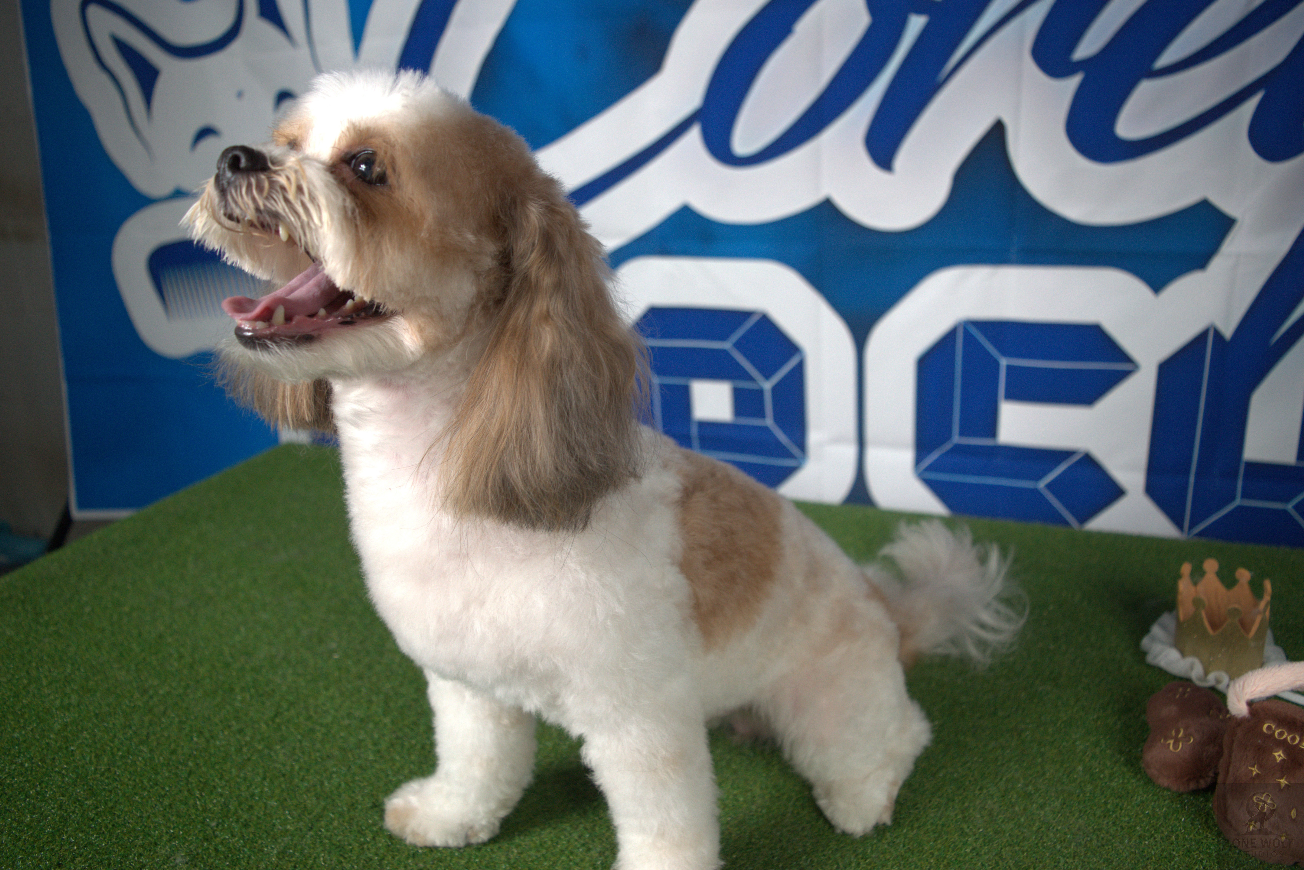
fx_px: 978
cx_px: 652
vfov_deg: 48.0
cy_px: 435
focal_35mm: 27
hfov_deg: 67.4
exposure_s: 1/60
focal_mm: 18
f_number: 3.5
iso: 400
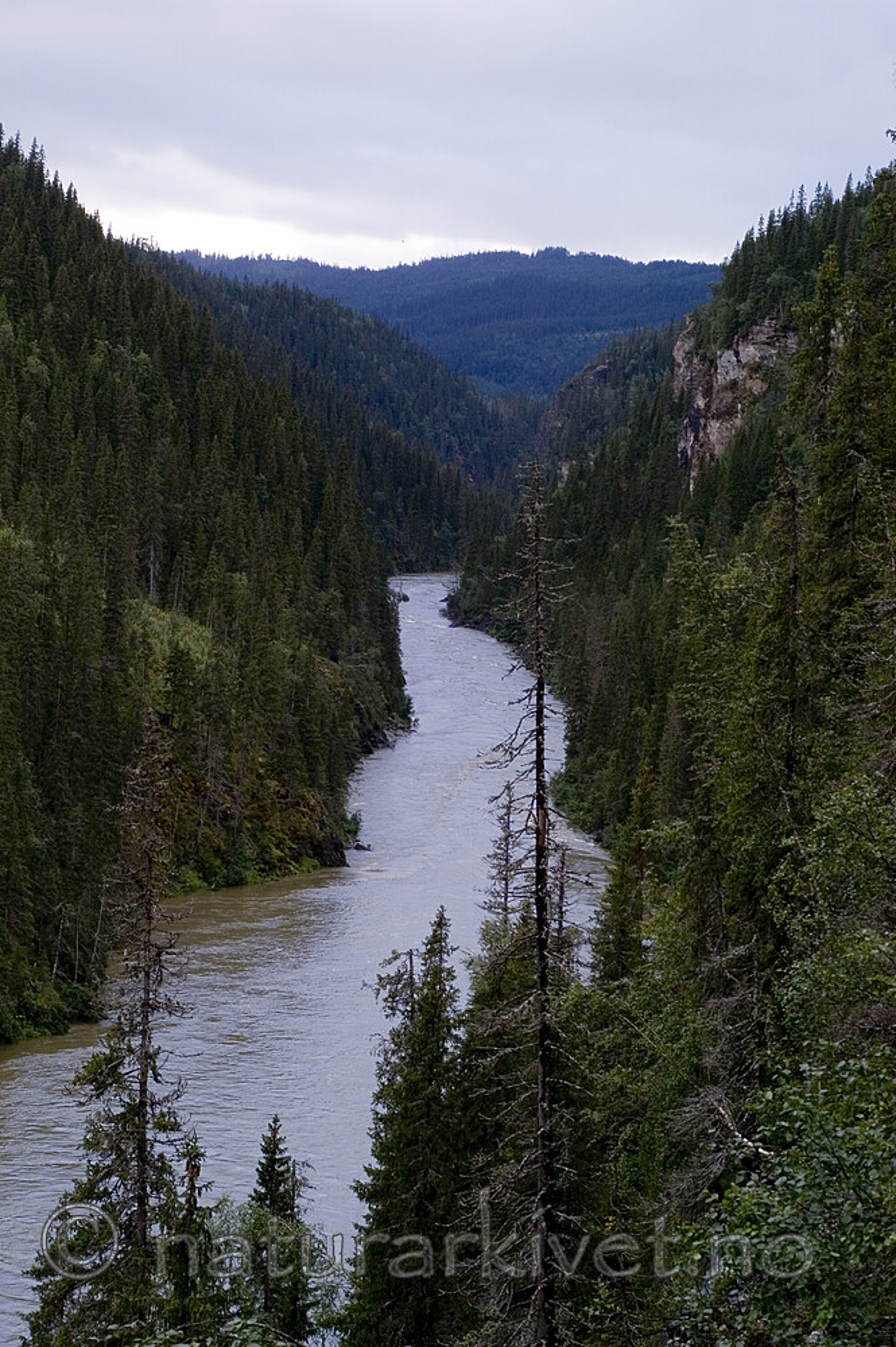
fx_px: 3366
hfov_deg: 15.2
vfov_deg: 22.6
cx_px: 448
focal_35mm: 90
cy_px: 674
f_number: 8
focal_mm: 60
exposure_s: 1/60
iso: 400
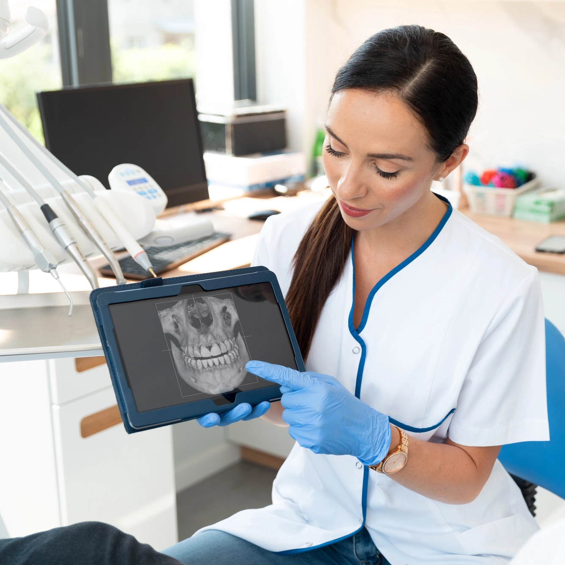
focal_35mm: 59
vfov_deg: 29.1
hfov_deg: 28.7
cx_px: 415
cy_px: 282
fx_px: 1090
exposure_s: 1/200
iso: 200
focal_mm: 46
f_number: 3.5
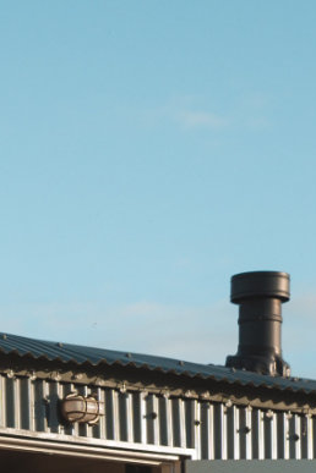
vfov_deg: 10.4
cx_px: -369
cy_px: 764
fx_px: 2501
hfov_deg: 6.9
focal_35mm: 190
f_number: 6.3
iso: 200
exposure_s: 1/400
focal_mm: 35
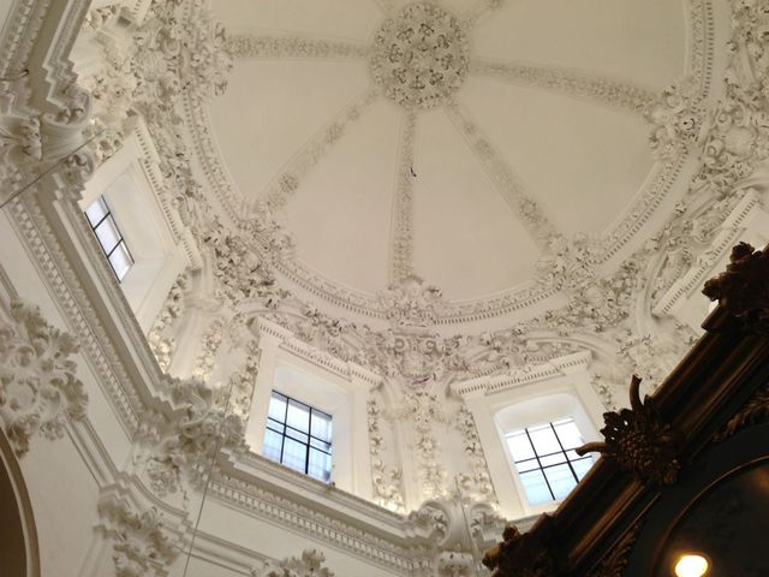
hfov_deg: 55.4
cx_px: 384
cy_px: 288
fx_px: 733
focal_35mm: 33
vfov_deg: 42.9
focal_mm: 4.13
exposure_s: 1/30
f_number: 2.4
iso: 50
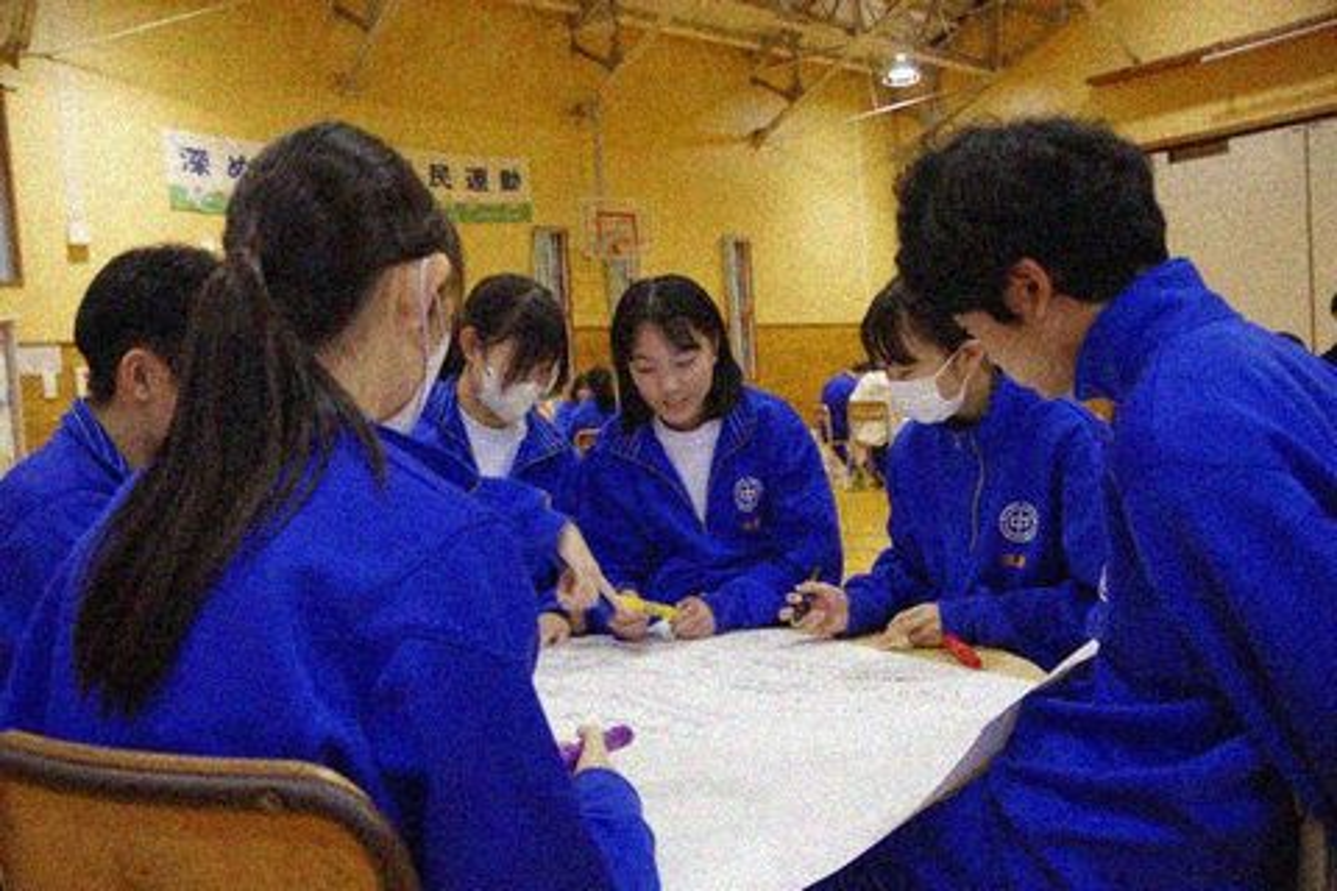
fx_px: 1151
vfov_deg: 42.3
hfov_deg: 60.3
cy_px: 446
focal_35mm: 31
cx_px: 668
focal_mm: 20.63
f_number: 3.5
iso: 800
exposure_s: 1/50
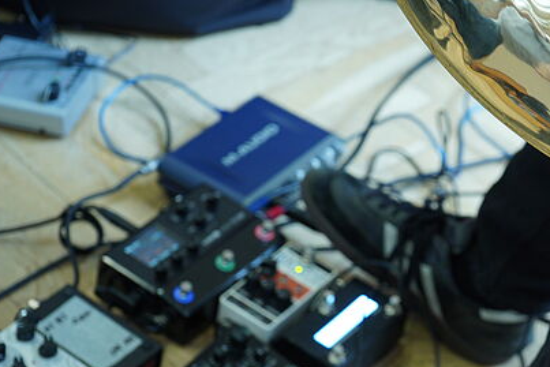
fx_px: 1849
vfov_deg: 11.3
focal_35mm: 121
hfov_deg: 16.7
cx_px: 494
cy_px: 221
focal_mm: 65
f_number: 5.6
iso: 800
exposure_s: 1/30
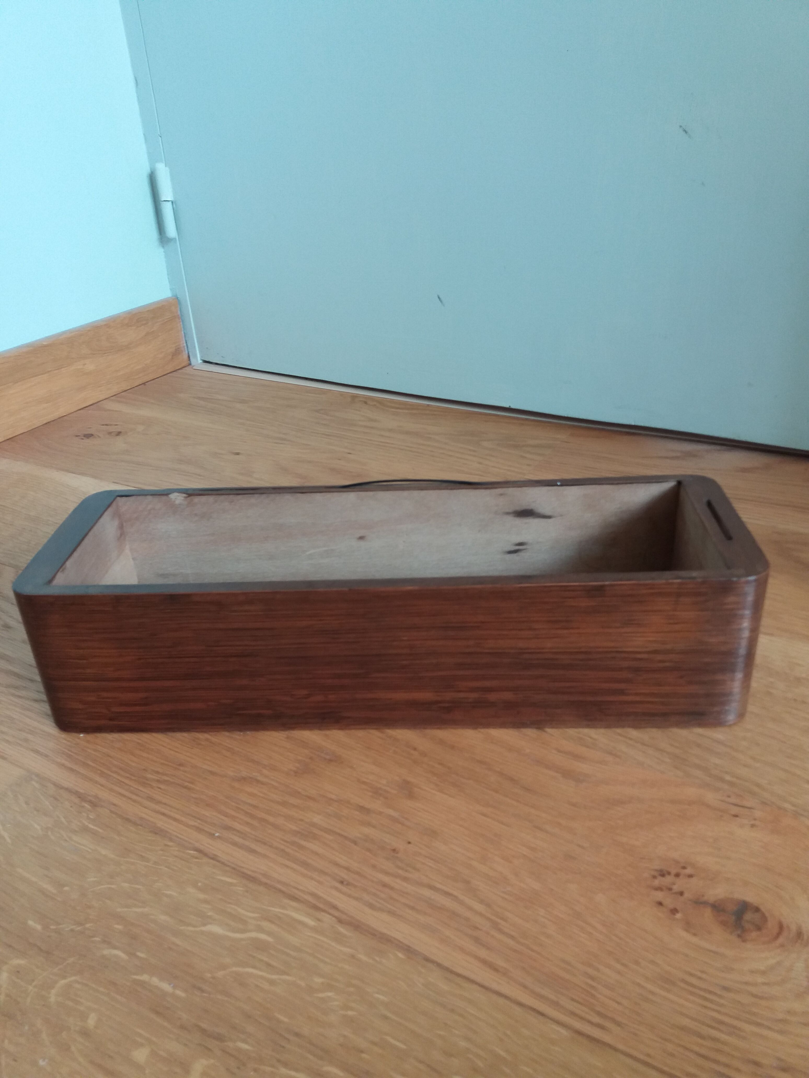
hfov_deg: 49.7
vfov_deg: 63.4
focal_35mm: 28
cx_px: 404
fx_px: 873
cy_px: 539
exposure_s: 1/33
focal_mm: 3.7
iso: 80
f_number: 1.9
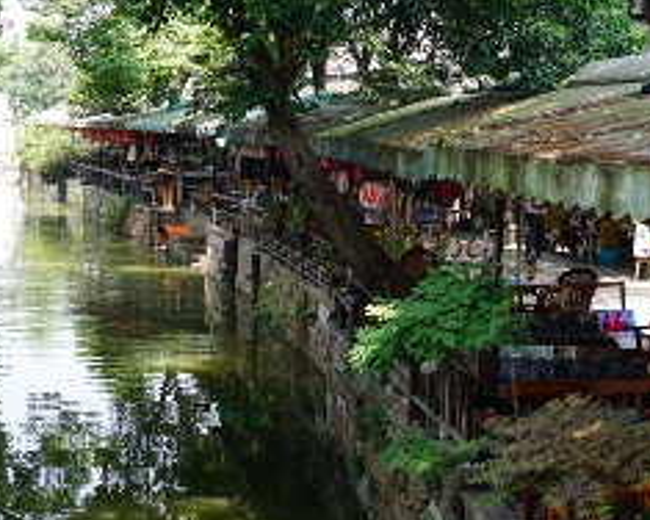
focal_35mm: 72
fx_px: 1385
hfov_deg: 26.4
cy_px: 278
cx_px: 268
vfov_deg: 21.3
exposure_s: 1/80
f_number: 5
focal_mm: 30
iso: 100
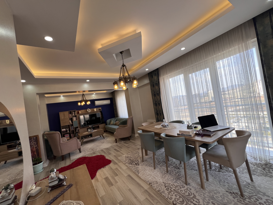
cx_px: 136
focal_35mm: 13
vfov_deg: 89.9
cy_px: 102
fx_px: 103
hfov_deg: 106.2
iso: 32
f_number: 1.8
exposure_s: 1/100
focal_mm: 1.57
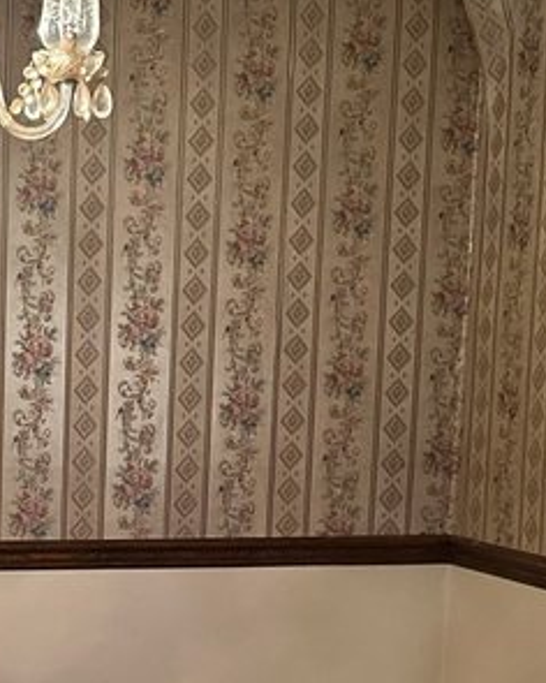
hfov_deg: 15.9
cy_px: 589
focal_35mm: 90
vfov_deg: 20.9
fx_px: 1818
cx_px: -221
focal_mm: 6.86
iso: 500
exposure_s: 1/60
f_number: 1.78
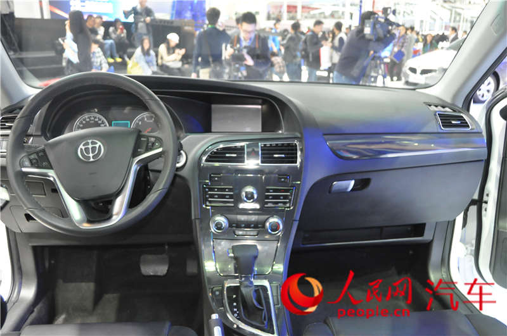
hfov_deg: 62.0
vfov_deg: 43.5
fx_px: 422
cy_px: 168
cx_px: 254
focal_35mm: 30
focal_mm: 20
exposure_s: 1/60
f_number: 5
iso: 1600
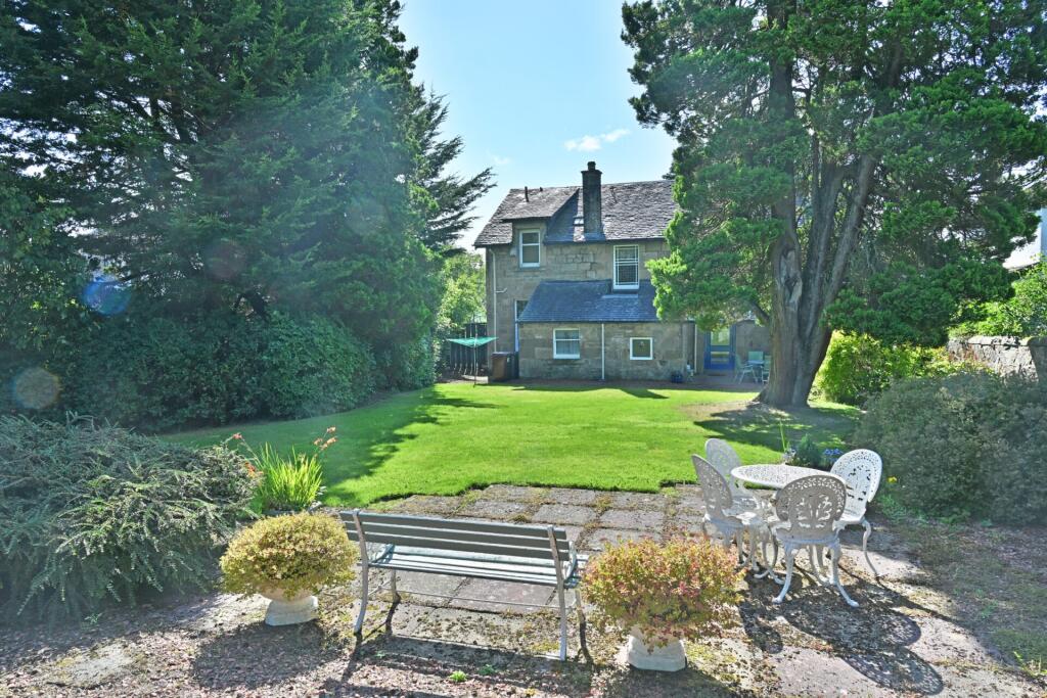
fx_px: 698
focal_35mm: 24
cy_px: 349
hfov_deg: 73.7
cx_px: 524
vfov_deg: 53.1
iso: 125
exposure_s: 1/125
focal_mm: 24
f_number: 13
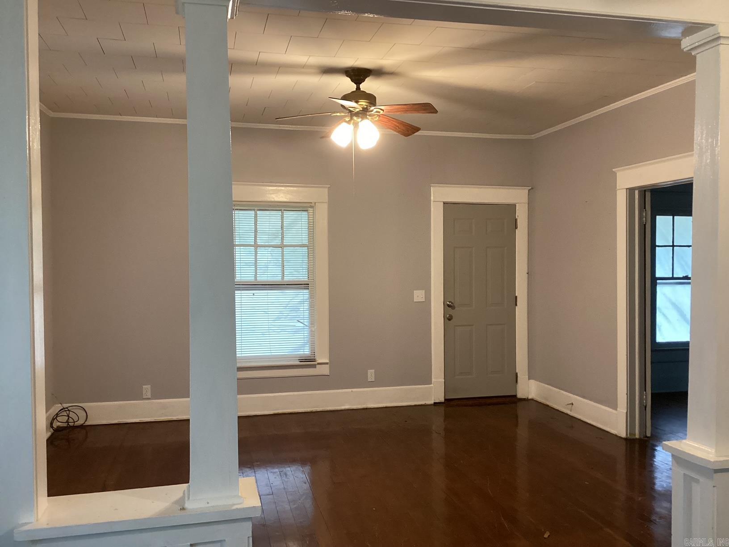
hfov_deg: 58.4
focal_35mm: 31
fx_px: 653
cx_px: 364
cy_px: 274
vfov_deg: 45.4
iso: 250
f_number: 2.4
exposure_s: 1/40
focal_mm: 3.3
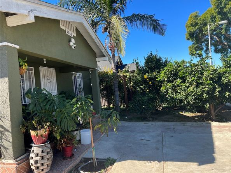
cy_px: 86
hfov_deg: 67.3
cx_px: 116
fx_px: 173
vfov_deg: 53.0
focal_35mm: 26
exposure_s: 1/1029
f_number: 1.5
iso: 50
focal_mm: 5.7
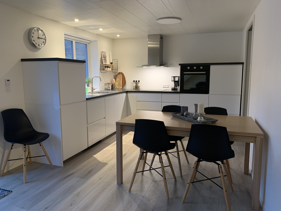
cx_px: 140
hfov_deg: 67.3
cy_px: 106
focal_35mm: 26
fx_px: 211
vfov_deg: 53.1
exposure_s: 1/33
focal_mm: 4.25
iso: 250
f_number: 1.8
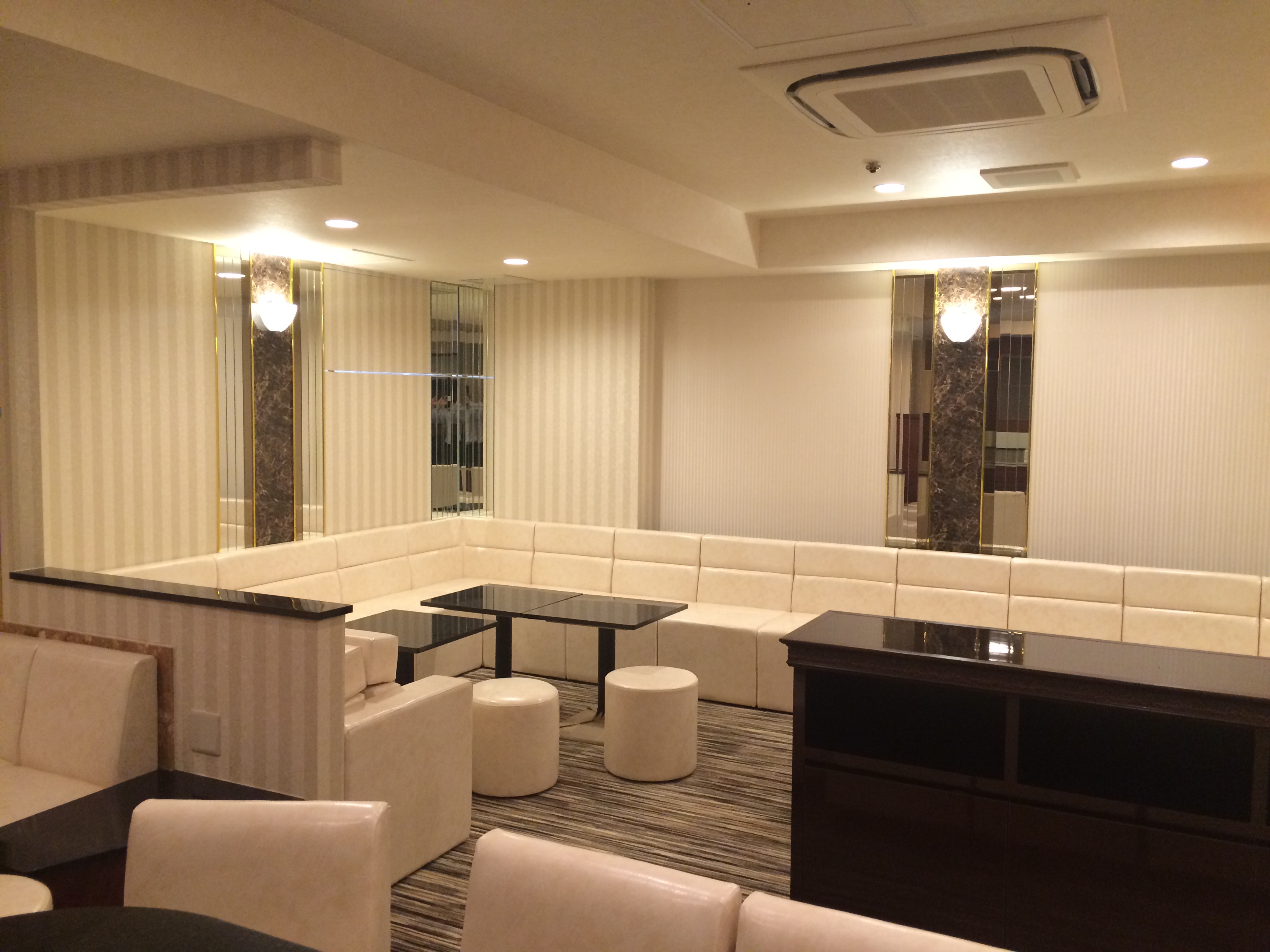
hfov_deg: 61.7
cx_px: 635
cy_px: 476
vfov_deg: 48.2
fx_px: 1064
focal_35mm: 29
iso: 160
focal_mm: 4.15
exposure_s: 1/30
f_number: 2.2
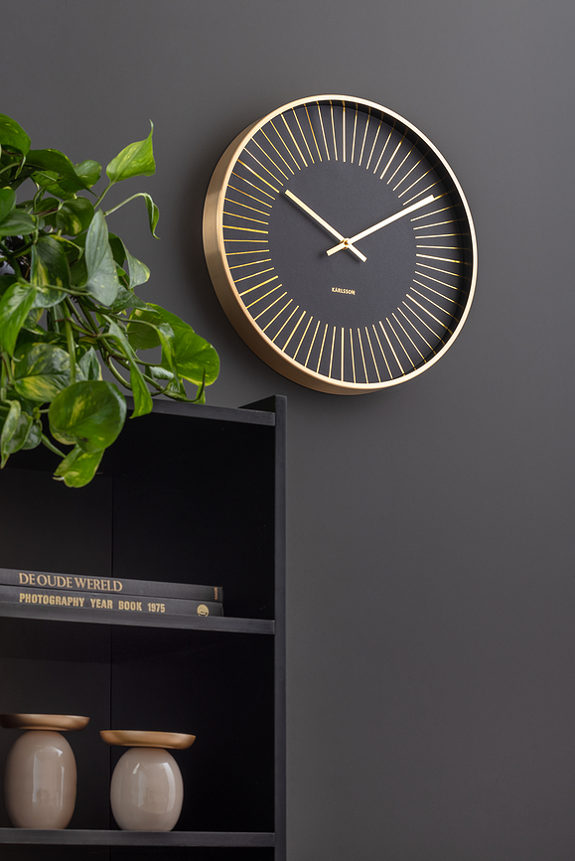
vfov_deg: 21.4
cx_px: 288
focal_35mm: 95
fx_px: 2273
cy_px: 430
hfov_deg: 14.4
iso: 64
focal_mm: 95
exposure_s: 1/100
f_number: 9
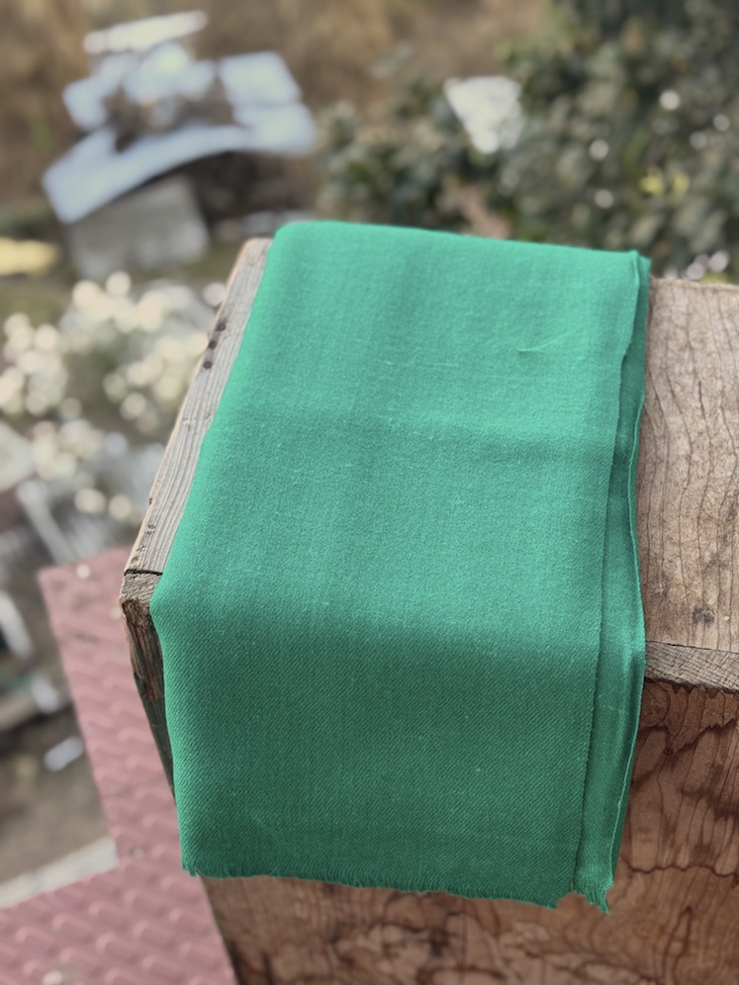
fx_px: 1366
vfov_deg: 39.7
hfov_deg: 30.3
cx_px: 370
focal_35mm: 48
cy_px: 492
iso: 50
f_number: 1.78
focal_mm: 6.76
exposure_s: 1/165
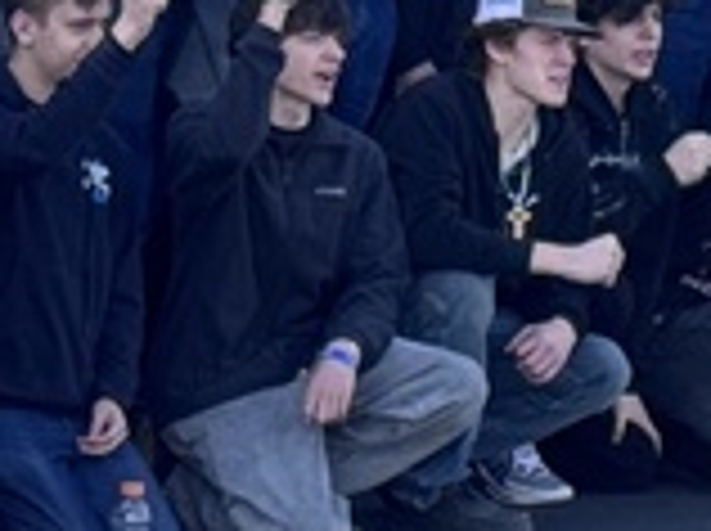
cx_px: 855
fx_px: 6399
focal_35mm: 312
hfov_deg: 6.3
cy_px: -292
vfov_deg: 4.7
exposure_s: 1/1724
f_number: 1.78
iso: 64
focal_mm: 6.76
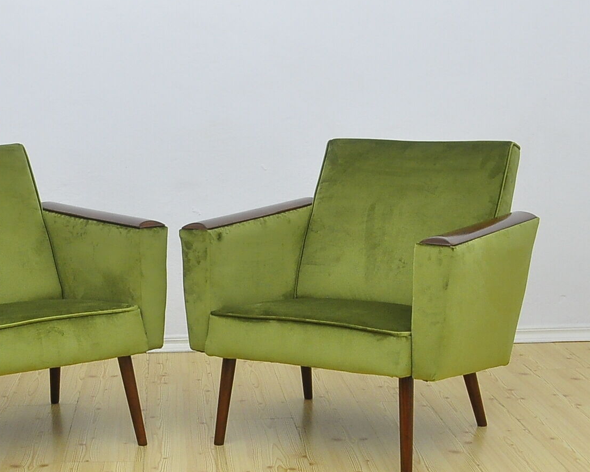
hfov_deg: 30.7
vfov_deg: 25.1
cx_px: 179
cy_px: 217
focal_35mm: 61
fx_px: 1062
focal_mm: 25
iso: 1000
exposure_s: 1/200
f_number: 8
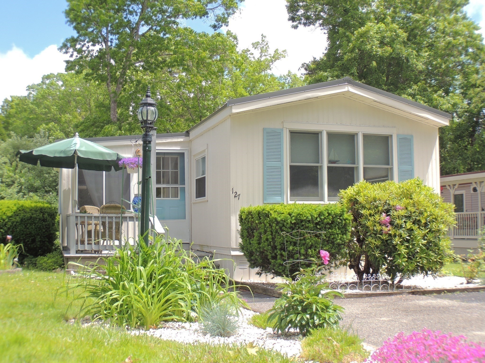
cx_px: 242
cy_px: 182
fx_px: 771
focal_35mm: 55
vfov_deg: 26.6
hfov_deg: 34.9
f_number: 3.7
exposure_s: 1/400
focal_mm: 9.8
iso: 100
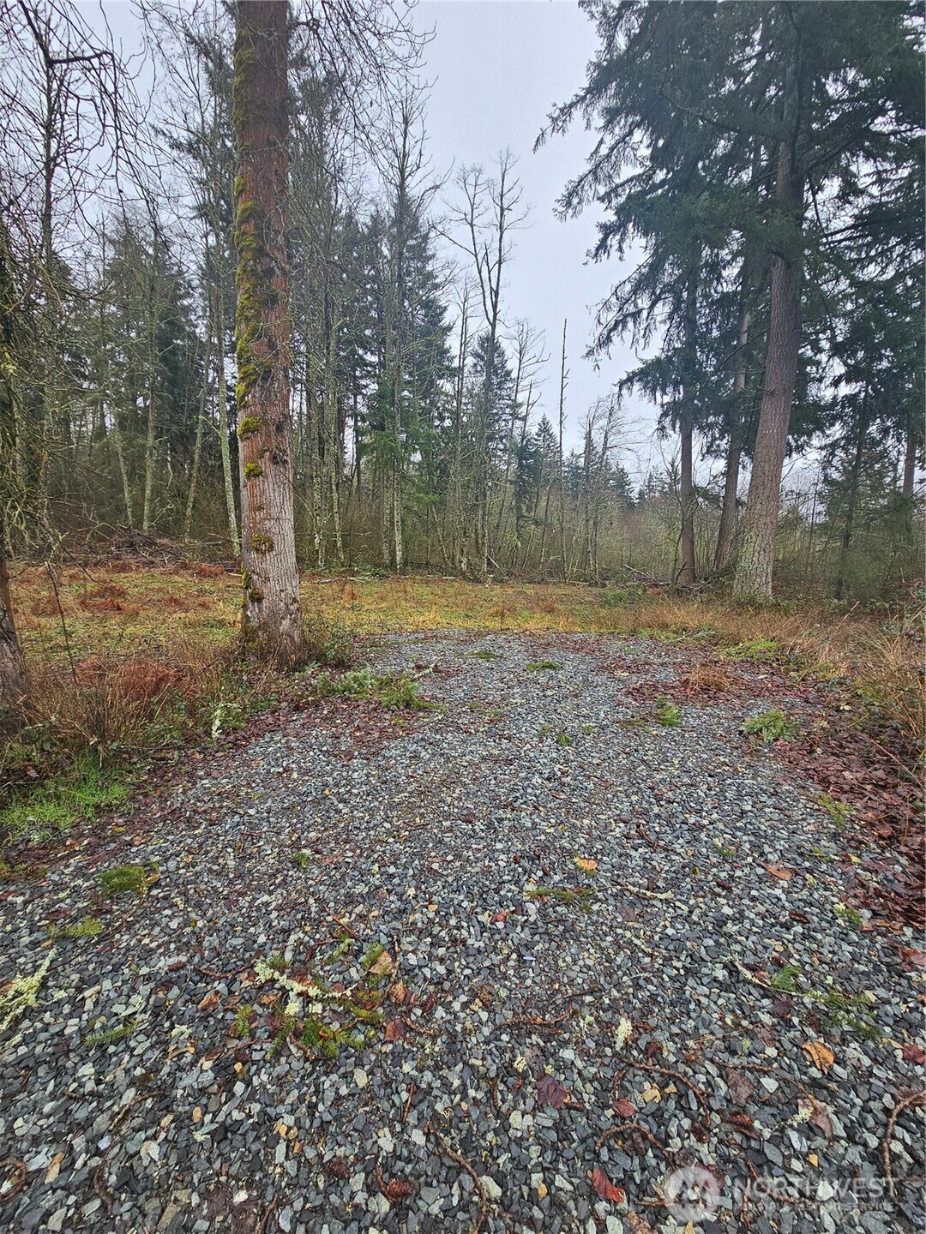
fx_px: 464
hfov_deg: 89.9
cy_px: 617
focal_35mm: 13
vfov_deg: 106.2
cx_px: 463
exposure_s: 1/236
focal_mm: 2.2
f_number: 2.2
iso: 50
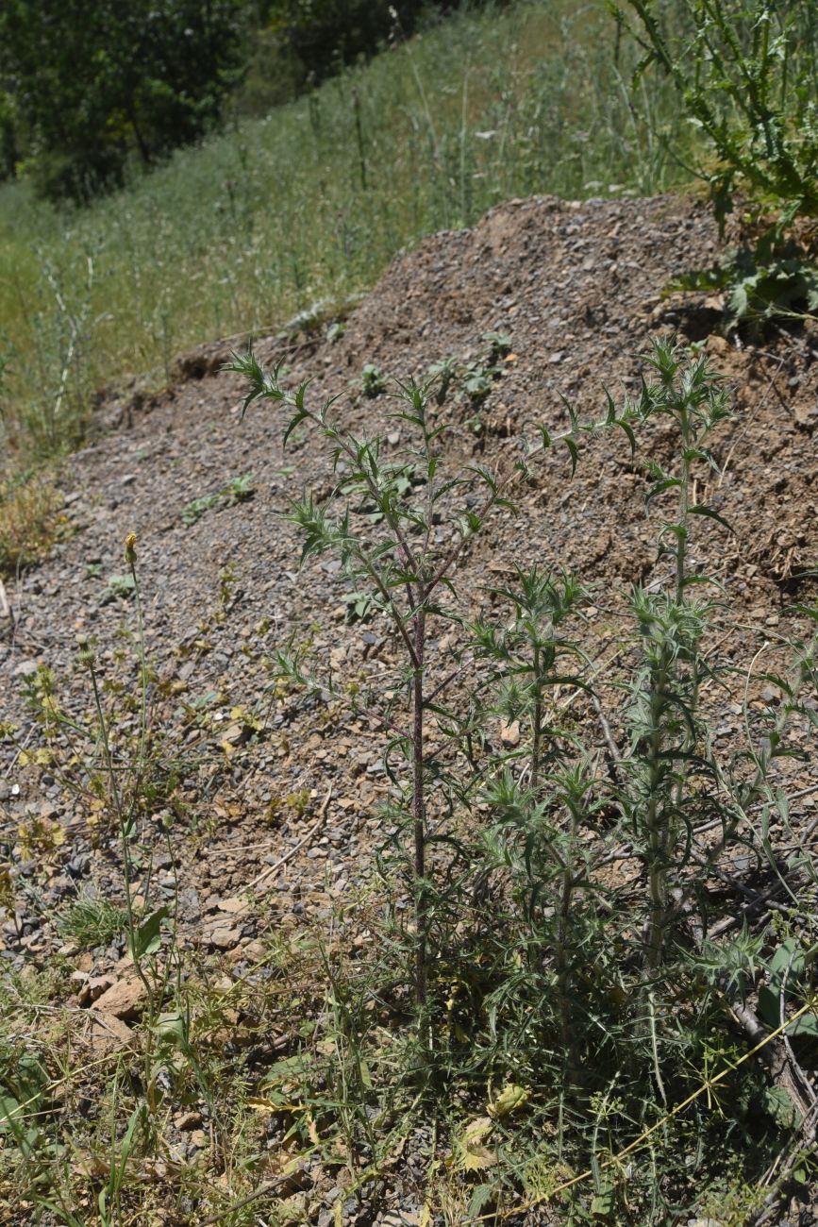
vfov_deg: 39.6
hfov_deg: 27.0
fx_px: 1704
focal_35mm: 50
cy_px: 614
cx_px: 409
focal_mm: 50
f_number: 8
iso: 100
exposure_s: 1/320
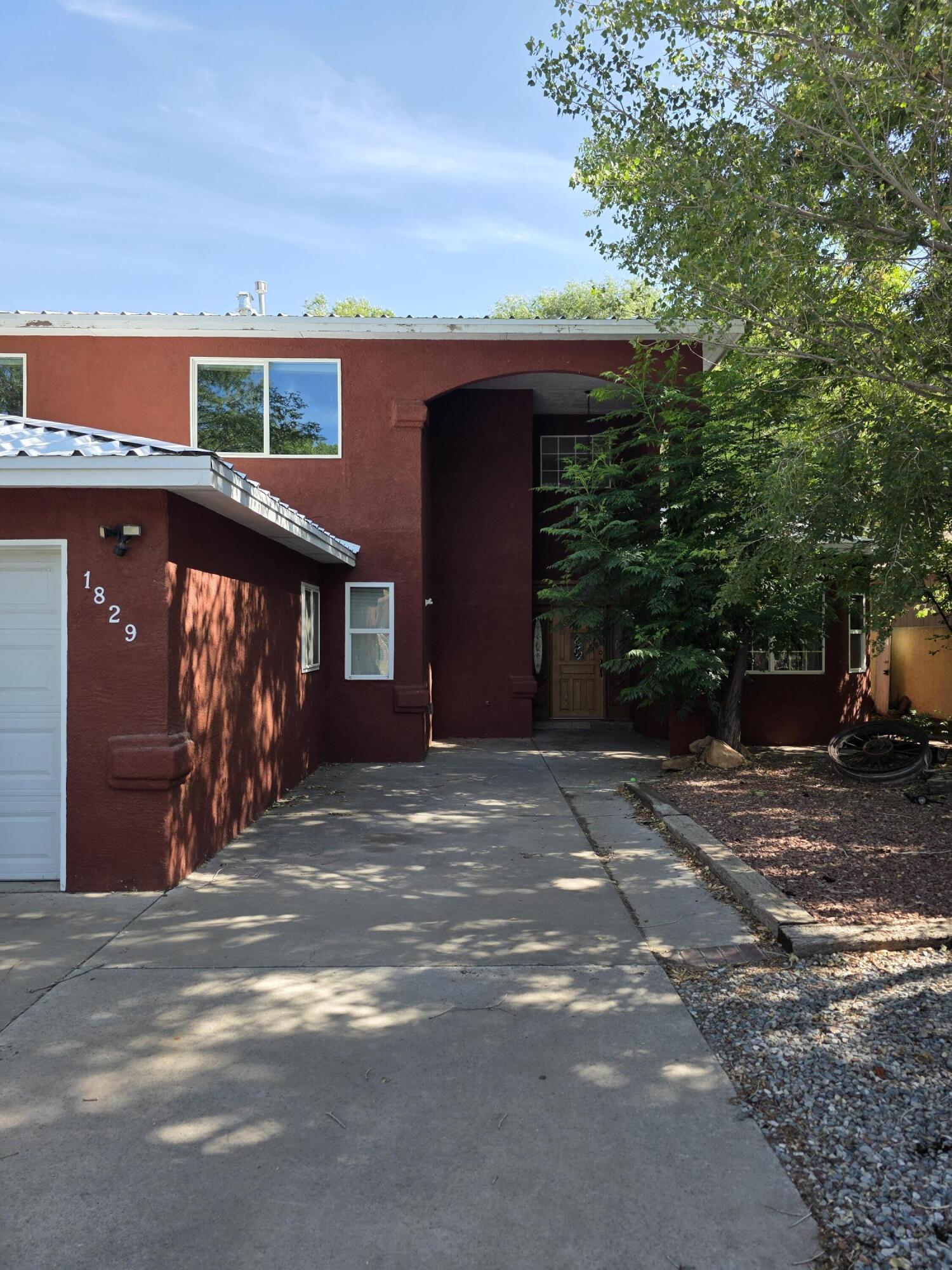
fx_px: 843
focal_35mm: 23
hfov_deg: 58.9
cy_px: 635
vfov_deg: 73.9
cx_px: 476
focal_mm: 6.3
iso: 25
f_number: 1.7
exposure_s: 1/359
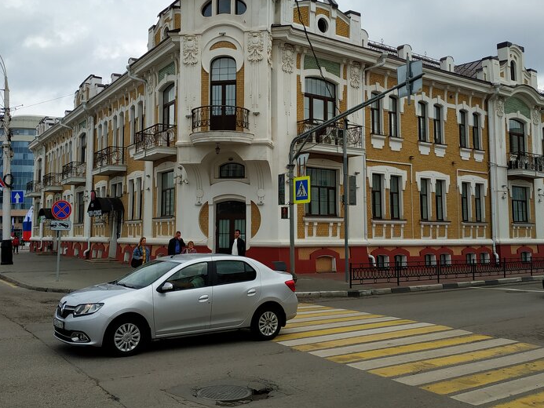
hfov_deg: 50.1
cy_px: 168
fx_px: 582
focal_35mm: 37
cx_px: 264
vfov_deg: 38.6
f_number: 1.9
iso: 100
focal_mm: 3.94
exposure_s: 1/2250
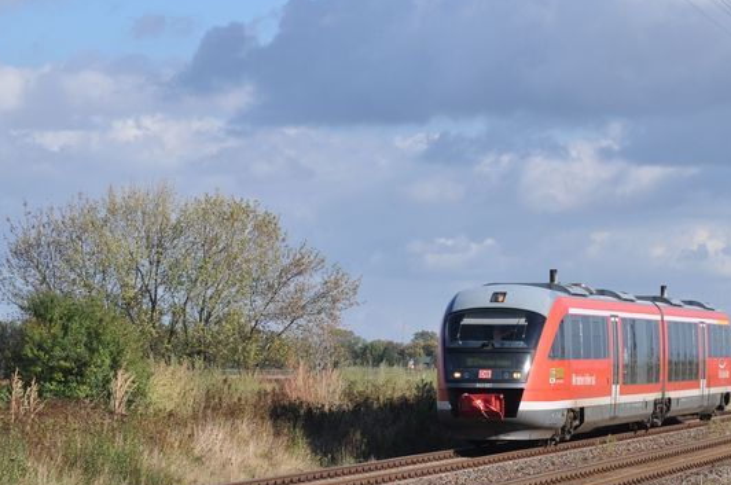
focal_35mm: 179
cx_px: 671
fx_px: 3629
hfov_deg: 11.4
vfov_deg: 7.6
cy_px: 286
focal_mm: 62
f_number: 9
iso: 200
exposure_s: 1/500
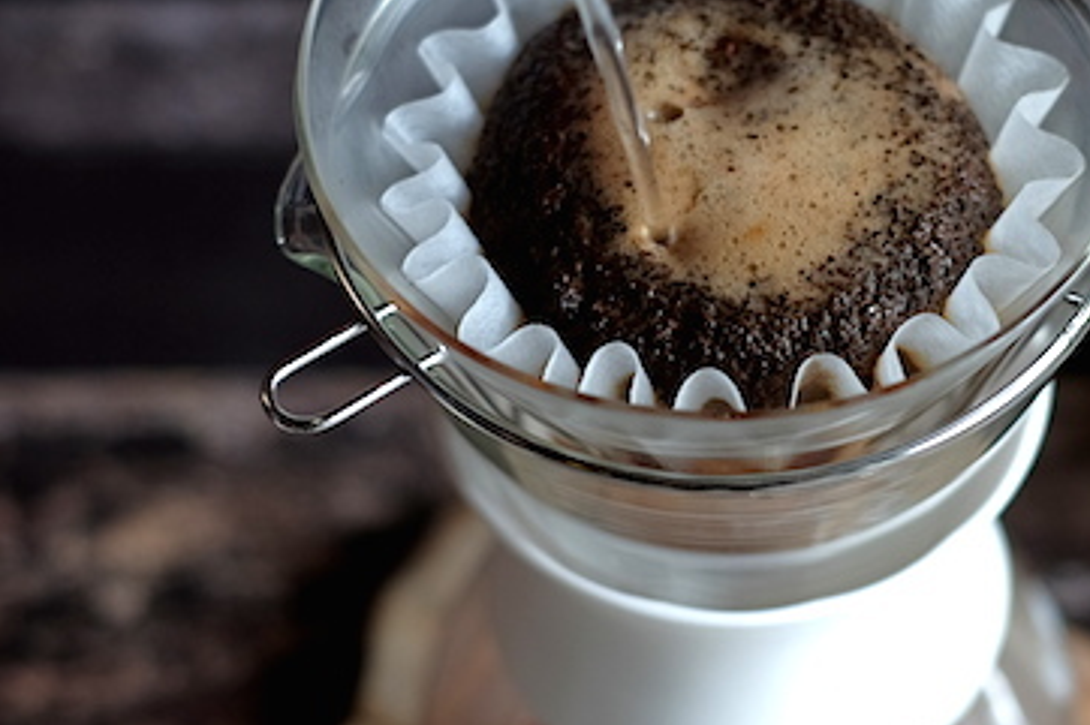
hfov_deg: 17.4
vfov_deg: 11.7
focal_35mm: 117
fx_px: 3541
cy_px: 387
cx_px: 744
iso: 250
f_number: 2.2
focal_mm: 35
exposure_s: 1/125
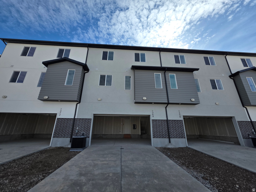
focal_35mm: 13
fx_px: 96
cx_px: 128
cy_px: 96
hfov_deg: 106.2
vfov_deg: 89.9
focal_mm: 2.2
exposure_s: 1/2283
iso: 40
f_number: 1.9
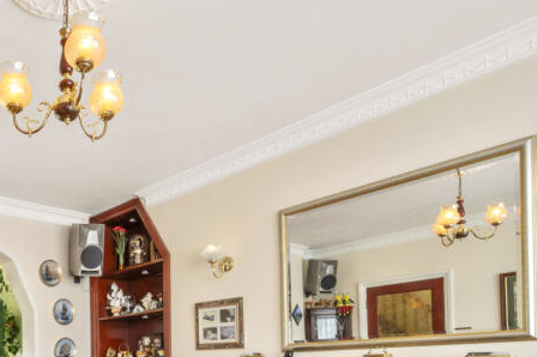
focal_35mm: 32
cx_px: 14
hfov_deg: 49.3
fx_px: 477
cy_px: 383
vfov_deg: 35.7
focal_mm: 14
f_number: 16
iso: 200
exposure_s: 1.3
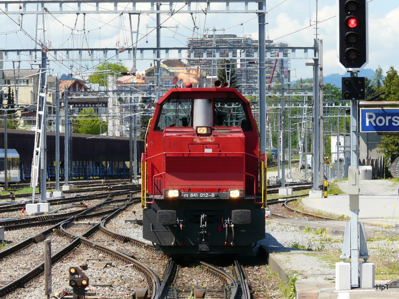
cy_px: 150
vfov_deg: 6.8
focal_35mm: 218
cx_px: 200
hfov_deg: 9.1
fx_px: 2513
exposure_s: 1/320
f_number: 5.6
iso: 100
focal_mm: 35.9
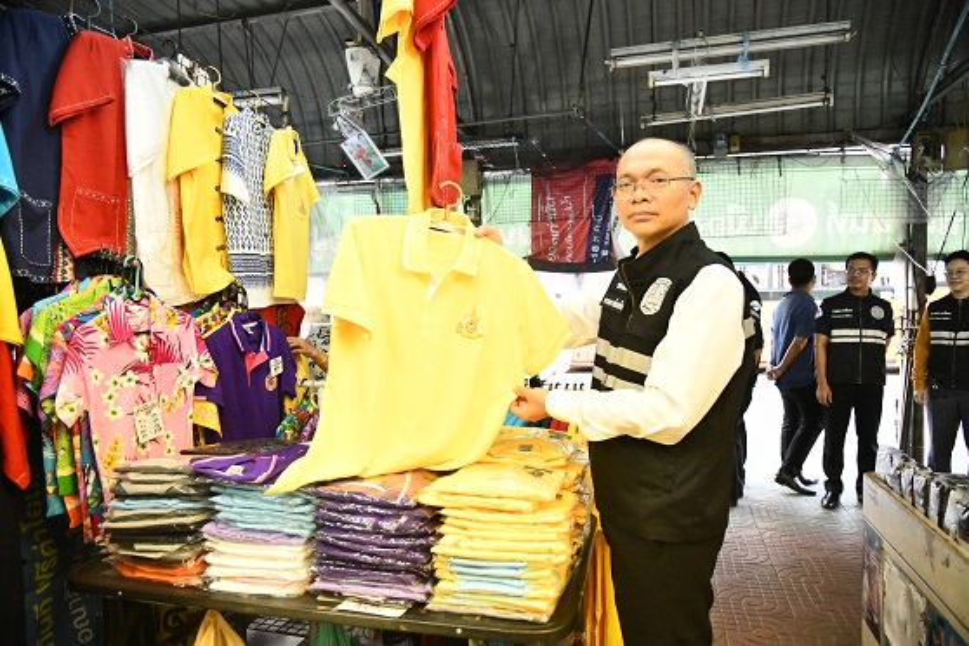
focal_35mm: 24
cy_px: 323
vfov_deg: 53.1
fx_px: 646
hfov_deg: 73.7
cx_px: 484
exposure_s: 1/320
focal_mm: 24
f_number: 4.5
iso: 18000
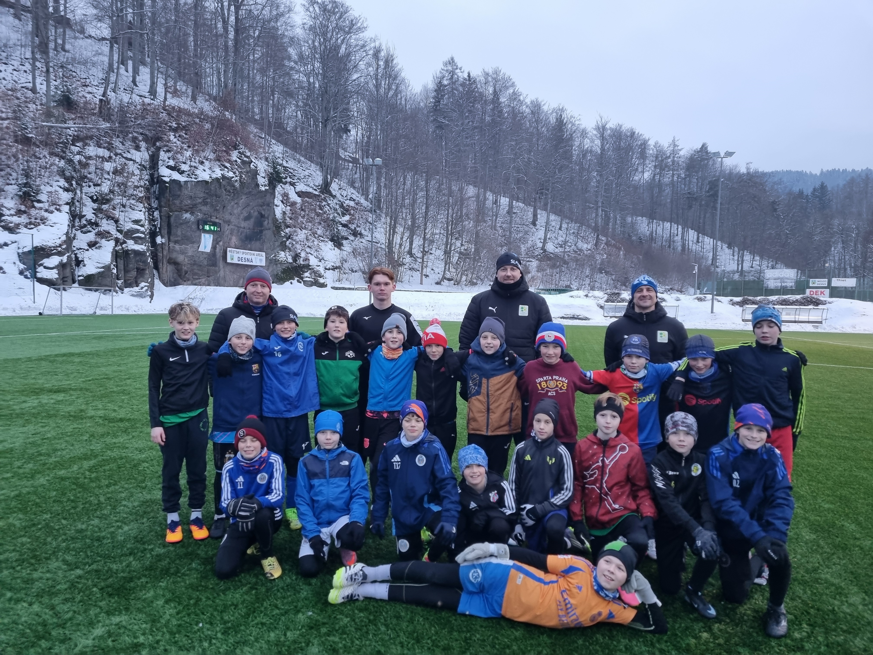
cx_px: 436
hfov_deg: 67.3
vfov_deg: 53.1
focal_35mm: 26
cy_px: 328
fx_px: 656
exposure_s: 1/100
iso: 320
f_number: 1.8
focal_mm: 5.4
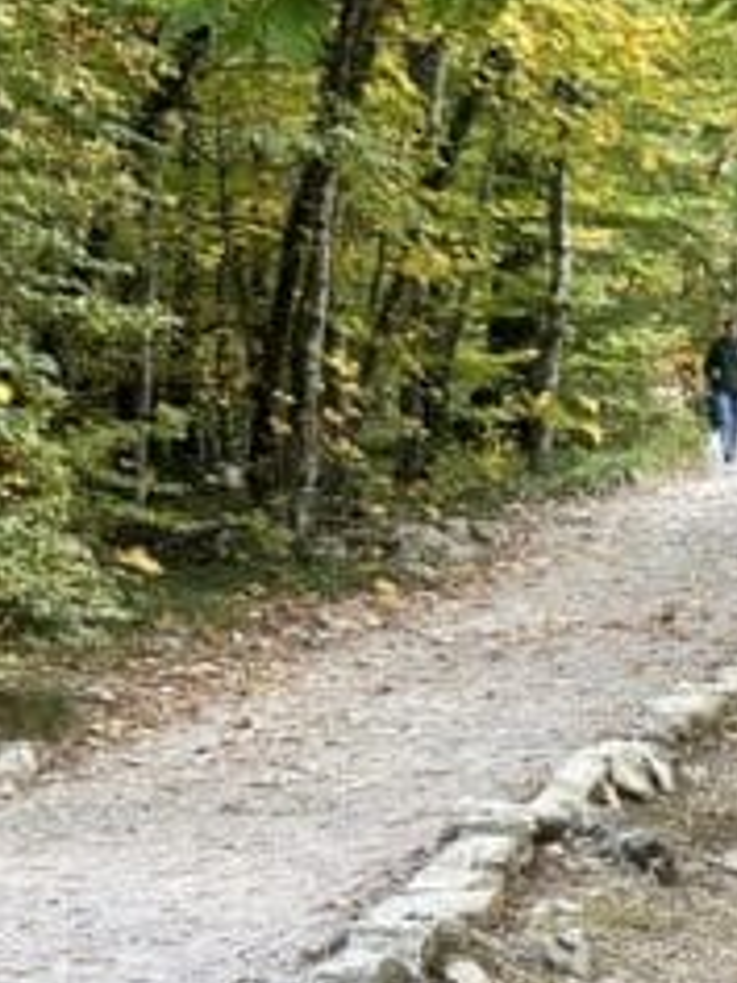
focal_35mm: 113
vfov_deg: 17.4
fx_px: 3208
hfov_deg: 12.0
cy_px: 362
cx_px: 1357
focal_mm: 5.7
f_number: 1.5
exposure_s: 1/121
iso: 50
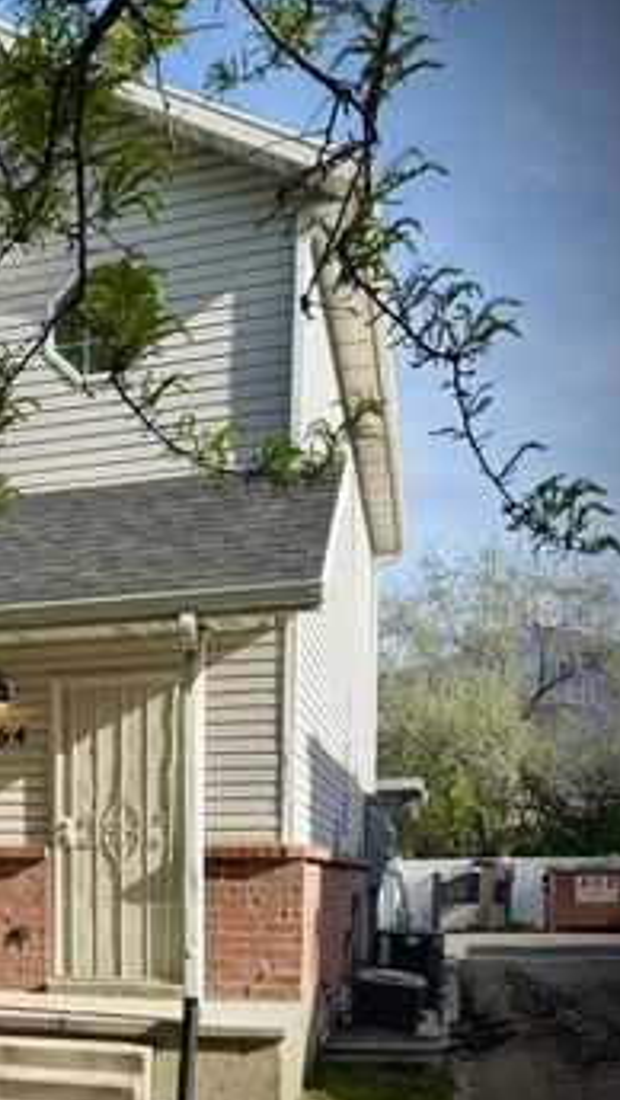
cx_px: -128
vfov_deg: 52.7
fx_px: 1108
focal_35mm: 38
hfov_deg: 27.4
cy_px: 536
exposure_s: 1/3145
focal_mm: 6.76
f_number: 1.78
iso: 80
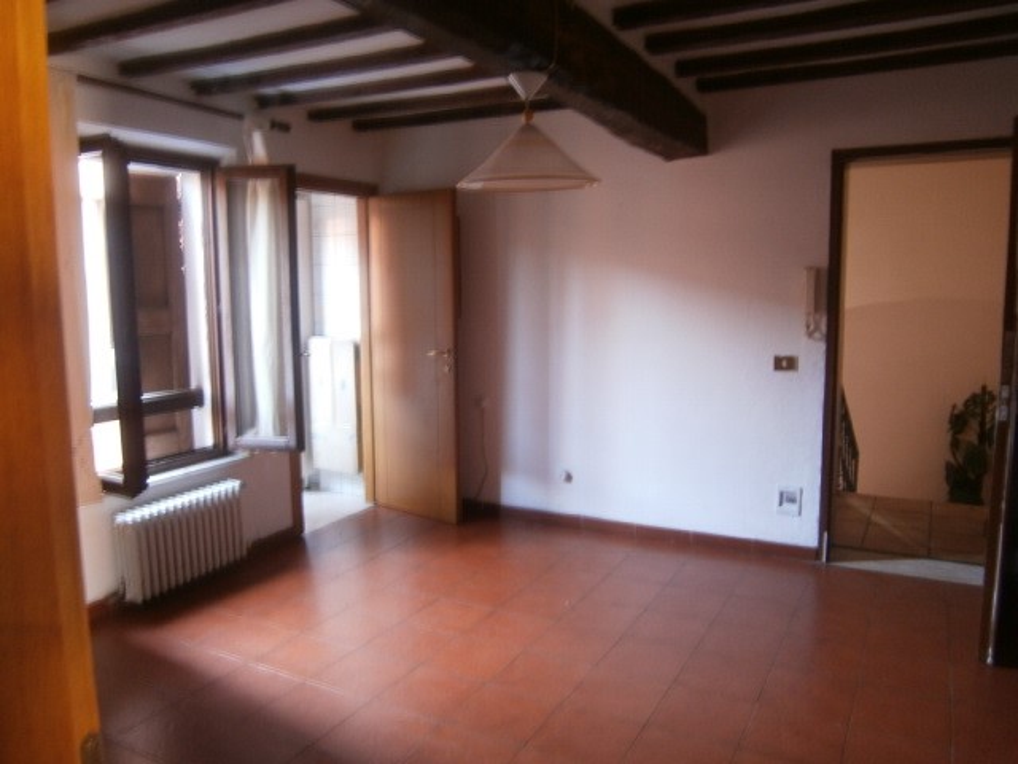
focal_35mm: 26
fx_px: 765
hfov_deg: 67.3
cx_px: 509
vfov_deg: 53.1
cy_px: 382
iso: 125
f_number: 2.8
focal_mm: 4.7
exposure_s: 1/3
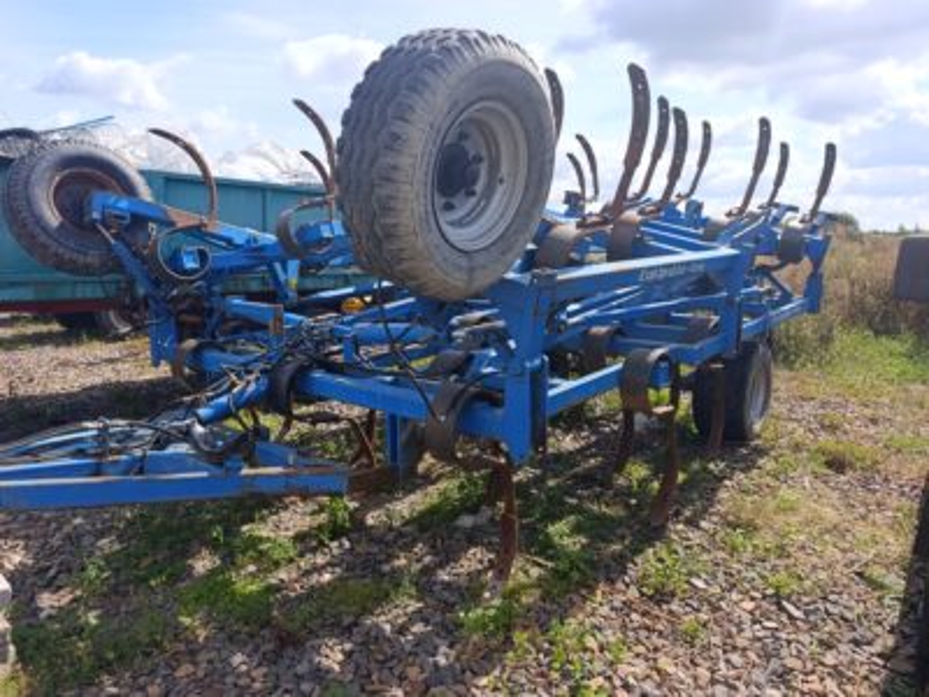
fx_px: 617
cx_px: 464
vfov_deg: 58.9
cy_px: 348
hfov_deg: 73.9
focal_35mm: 23
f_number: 1.6
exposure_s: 1/375
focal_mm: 6.14
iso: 50
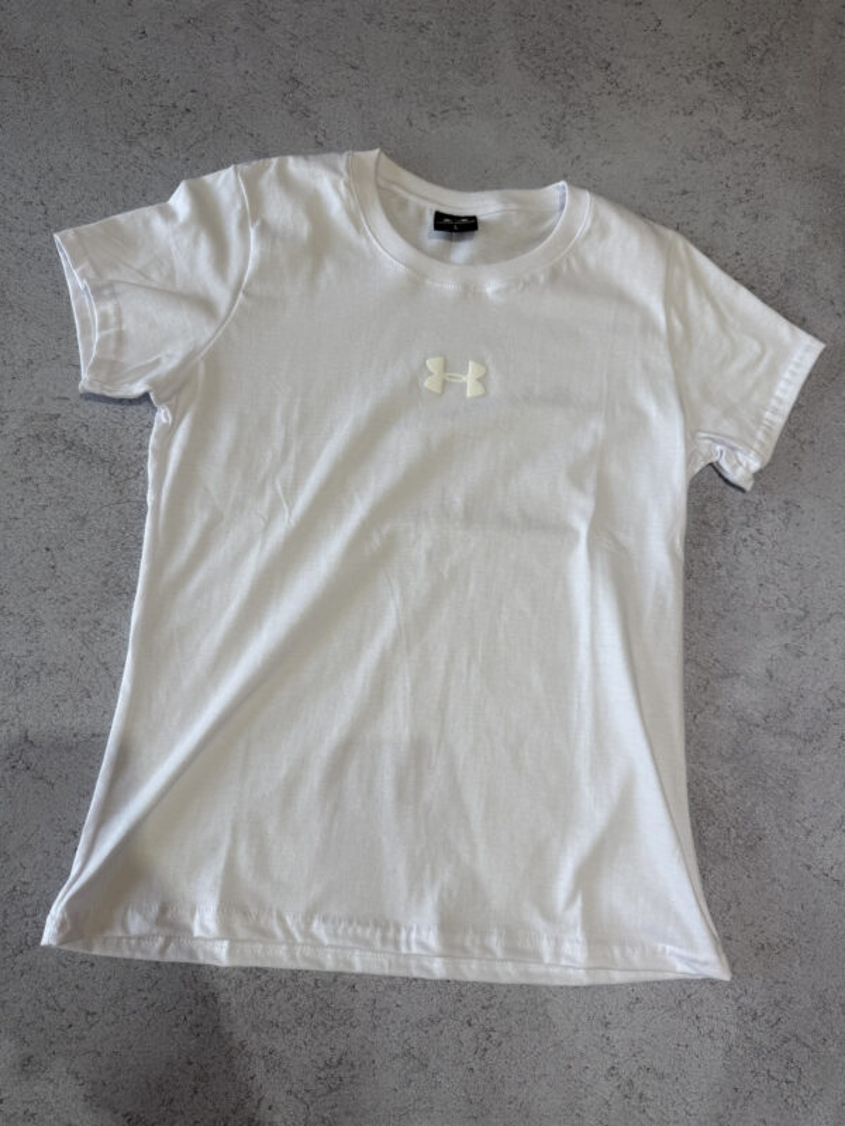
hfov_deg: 56.8
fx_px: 781
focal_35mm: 24
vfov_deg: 71.6
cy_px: 563
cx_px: 422
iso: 80
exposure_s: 1/310
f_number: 1.78
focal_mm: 6.76
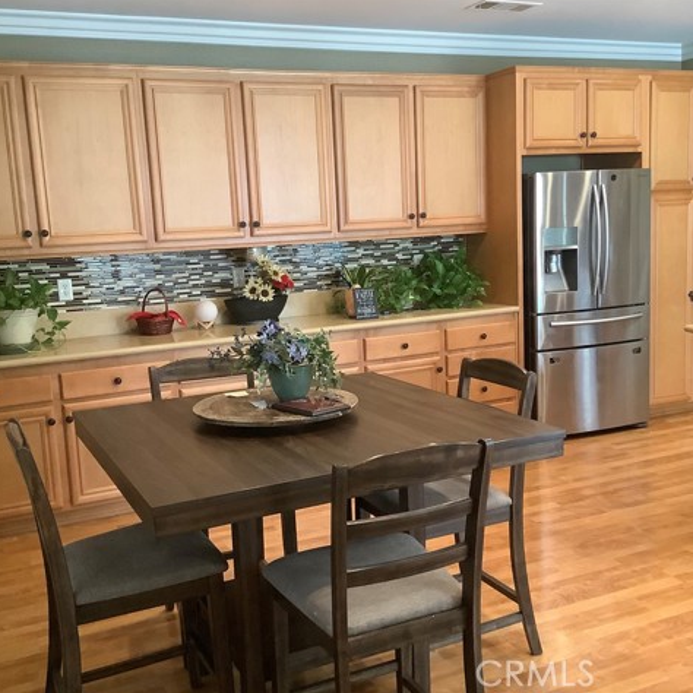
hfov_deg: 44.9
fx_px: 838
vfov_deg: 44.9
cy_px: 344
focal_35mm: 37
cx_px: 342
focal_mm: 3.3
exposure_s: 1/60
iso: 320
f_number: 2.4
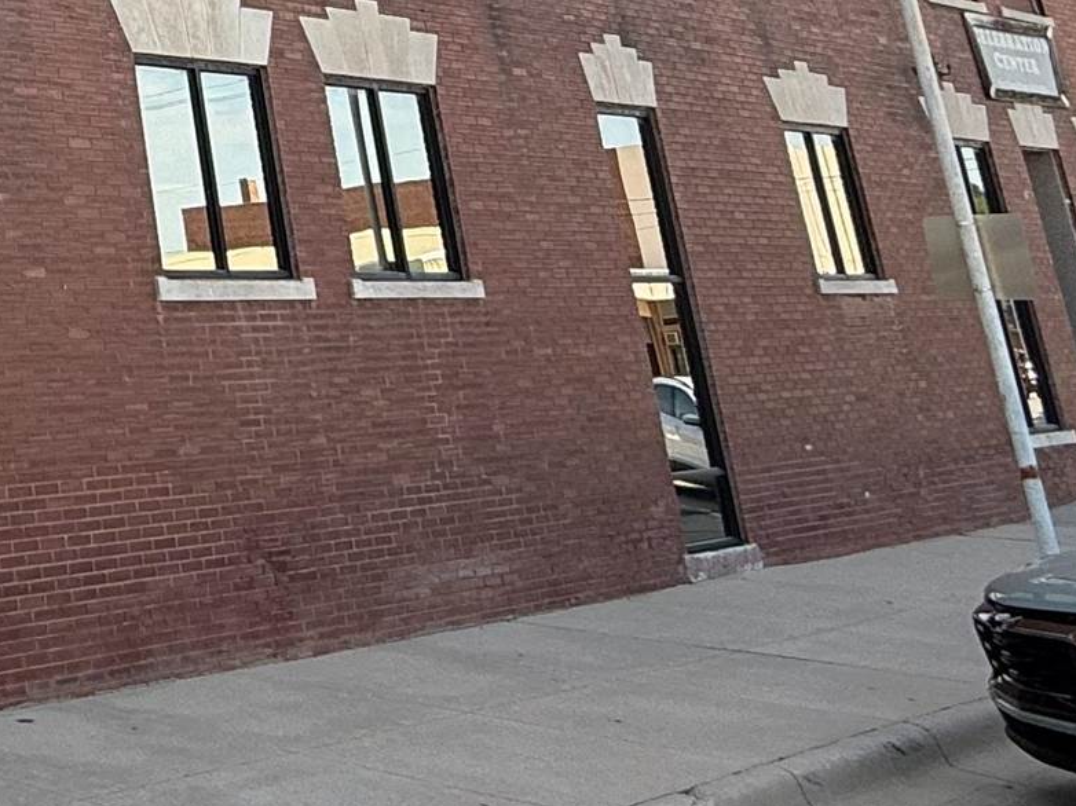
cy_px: -111
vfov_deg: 24.5
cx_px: -449
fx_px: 1709
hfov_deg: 27.0
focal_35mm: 55
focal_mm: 2.22
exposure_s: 1/298
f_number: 2.2
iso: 50
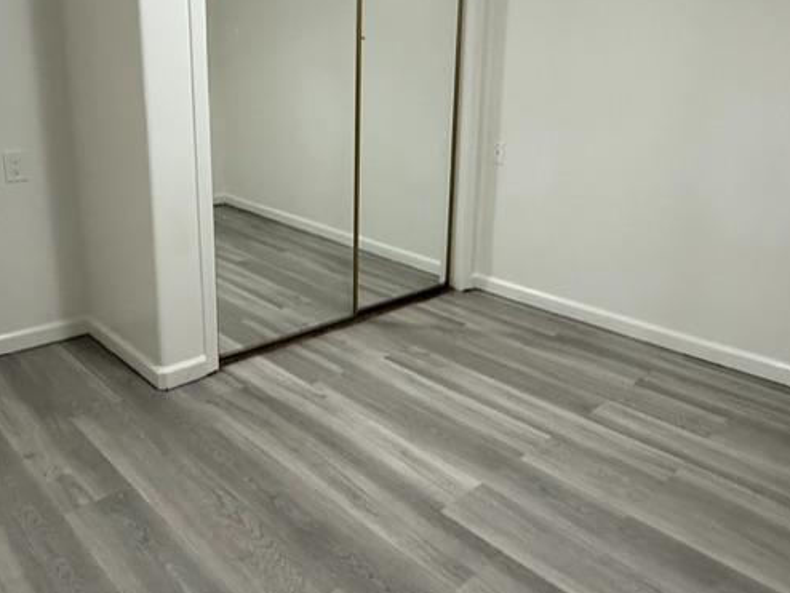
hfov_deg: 61.6
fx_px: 662
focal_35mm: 29
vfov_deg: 47.8
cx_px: 405
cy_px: 221
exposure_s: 1/60
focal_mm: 2.22
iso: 640
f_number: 2.2
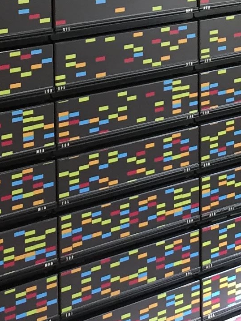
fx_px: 1225
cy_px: -17
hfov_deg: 11.2
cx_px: 210
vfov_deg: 14.6
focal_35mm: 132
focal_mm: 4.15
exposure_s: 1/33
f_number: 2.2
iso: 50
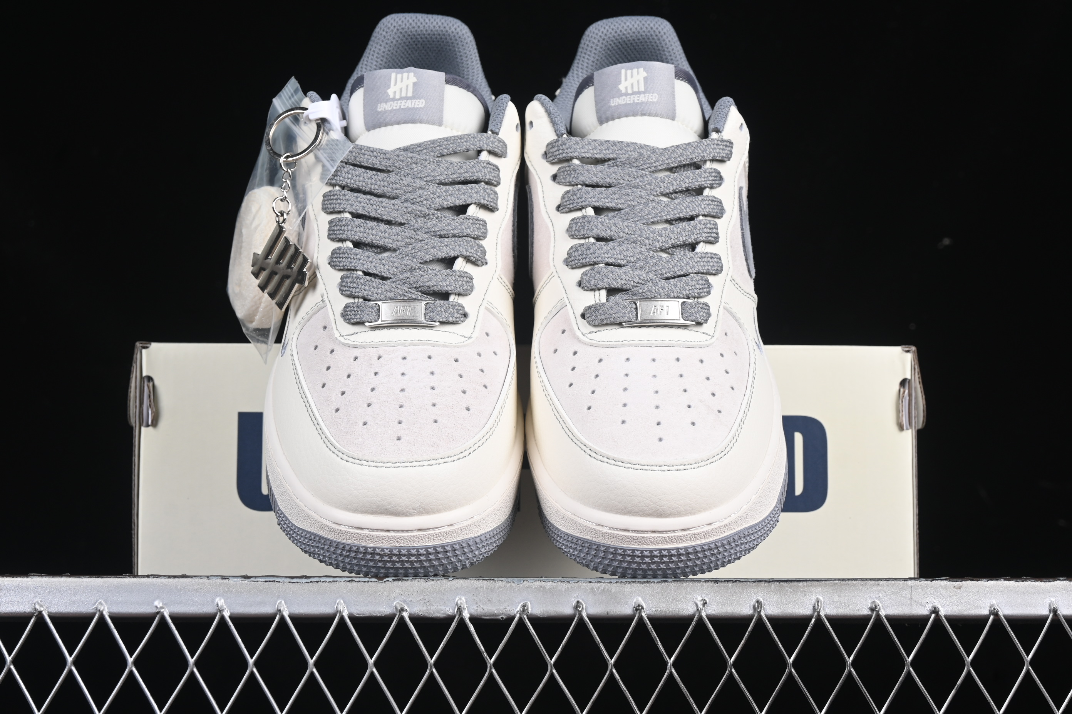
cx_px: 536
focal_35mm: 75
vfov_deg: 18.2
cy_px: 357
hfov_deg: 27.0
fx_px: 2233
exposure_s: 1/80
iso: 160
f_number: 8
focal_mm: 50
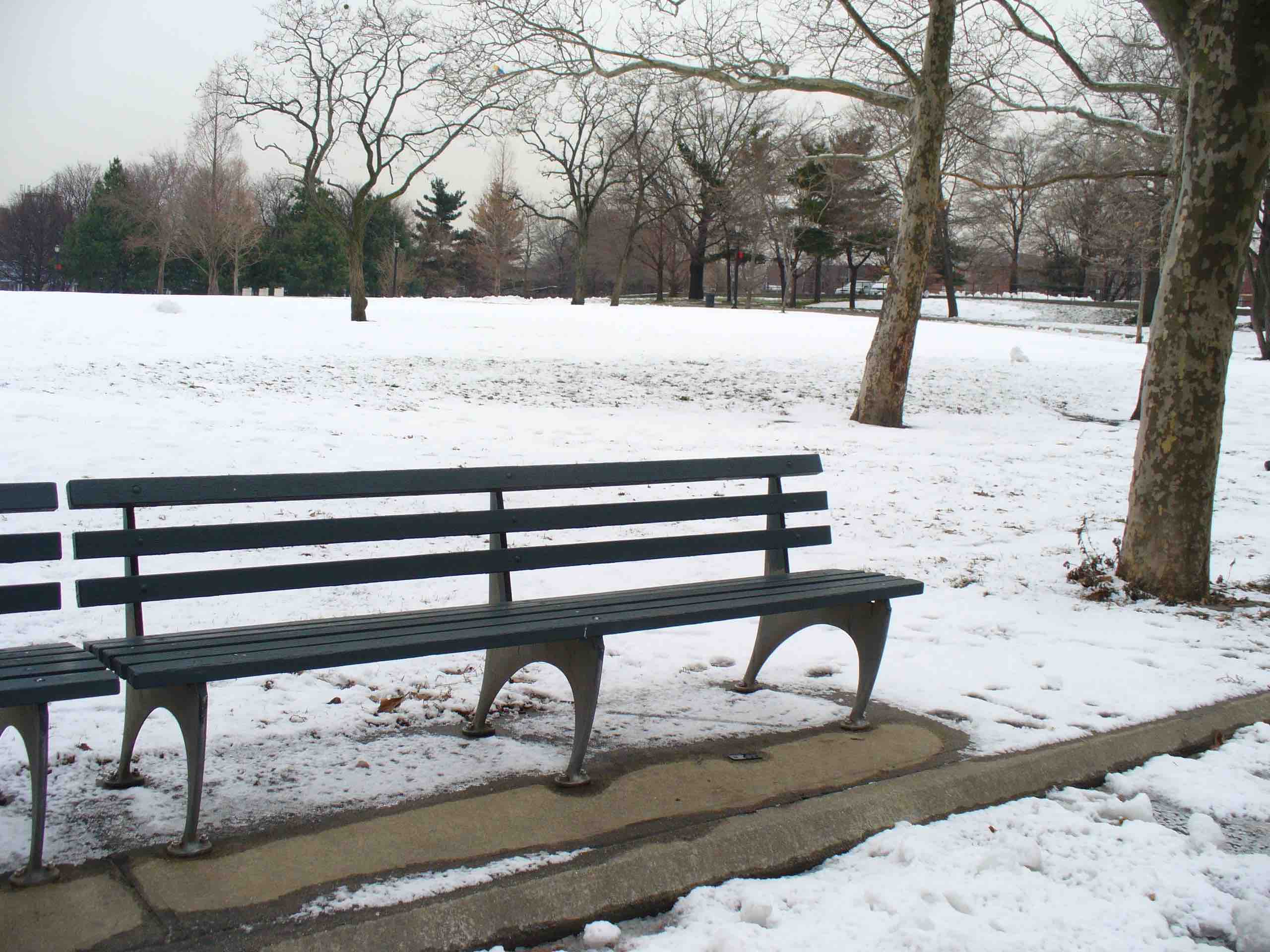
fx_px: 1357
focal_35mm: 37
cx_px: 635
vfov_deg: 38.7
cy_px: 476
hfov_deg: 50.1
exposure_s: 1/125
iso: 100
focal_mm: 6.1
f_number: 5.6
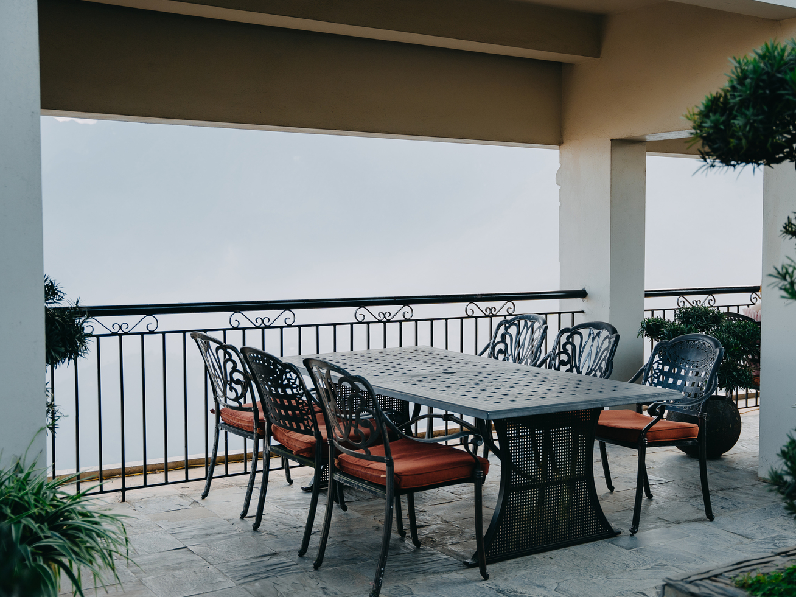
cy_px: 301
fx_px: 1007
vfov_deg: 33.0
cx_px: 454
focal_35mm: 44
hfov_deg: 43.0
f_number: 2.8
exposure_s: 1/400
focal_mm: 39.7
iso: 400
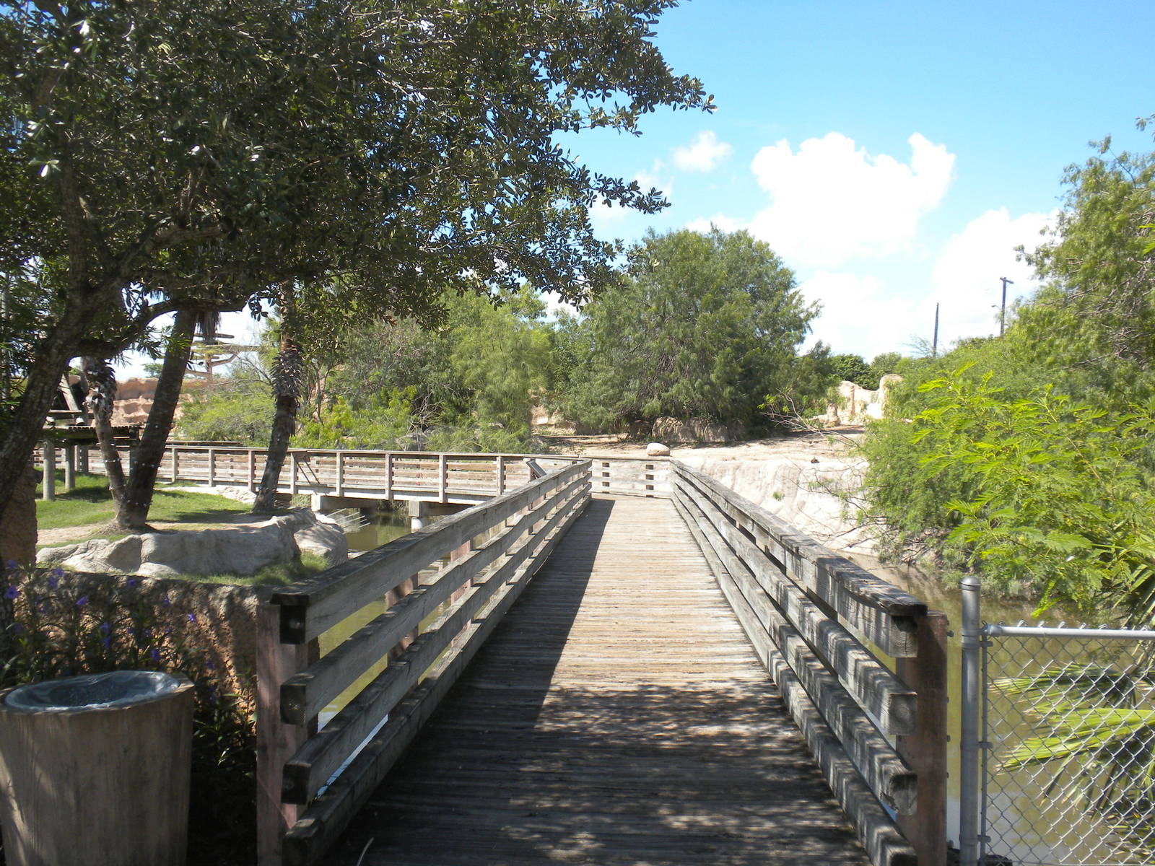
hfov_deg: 50.1
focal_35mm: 37
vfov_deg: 38.7
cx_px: 578
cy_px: 433
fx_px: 1235
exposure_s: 1/81.1
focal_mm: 6.6
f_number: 10
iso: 90
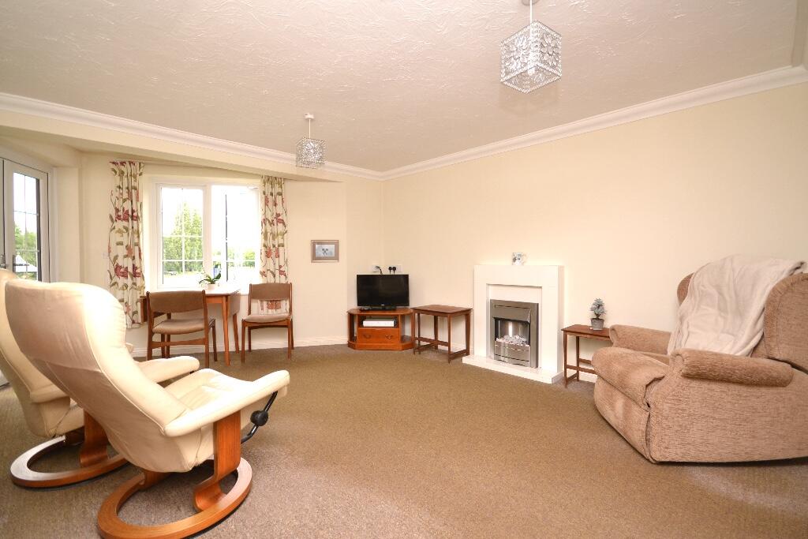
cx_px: 404
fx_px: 337
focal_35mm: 15
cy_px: 270
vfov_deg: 77.3
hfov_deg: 100.4
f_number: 5.6
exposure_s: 1/60
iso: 500
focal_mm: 10
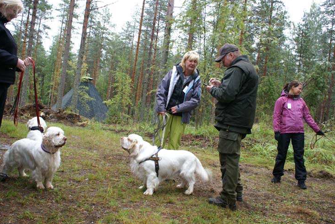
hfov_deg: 60.3
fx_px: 288
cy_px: 114
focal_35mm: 31
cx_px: 171
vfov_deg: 42.3
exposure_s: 1/40
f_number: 4
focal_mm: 20
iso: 100
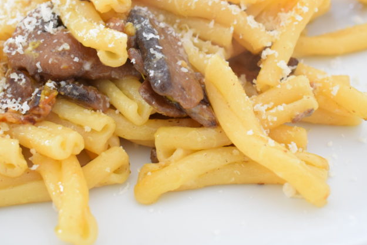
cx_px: 174
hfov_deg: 33.9
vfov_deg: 22.8
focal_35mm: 59
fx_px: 602
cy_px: 67
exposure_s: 1/125
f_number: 4
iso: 1100
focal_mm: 24
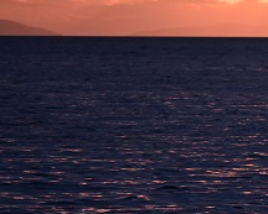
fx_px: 3793
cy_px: 246
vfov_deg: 3.2
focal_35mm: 478
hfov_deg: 4.0
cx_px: 459
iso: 200
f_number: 4.8
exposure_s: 1/500
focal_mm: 116
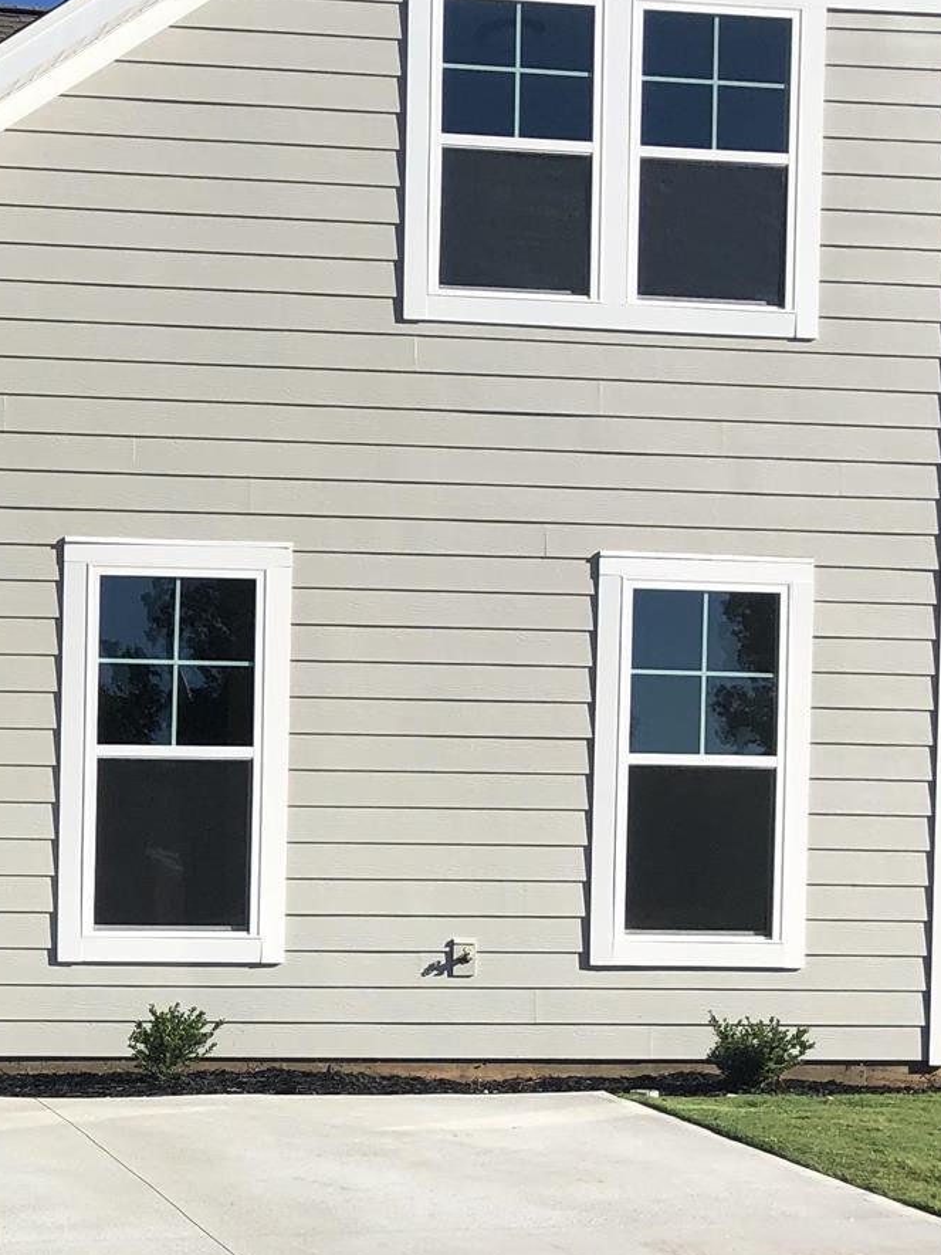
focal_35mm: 73
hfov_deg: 19.1
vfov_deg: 26.1
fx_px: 2646
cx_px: -176
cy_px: 1035
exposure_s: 1/2558
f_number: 1.8
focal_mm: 4
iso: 20
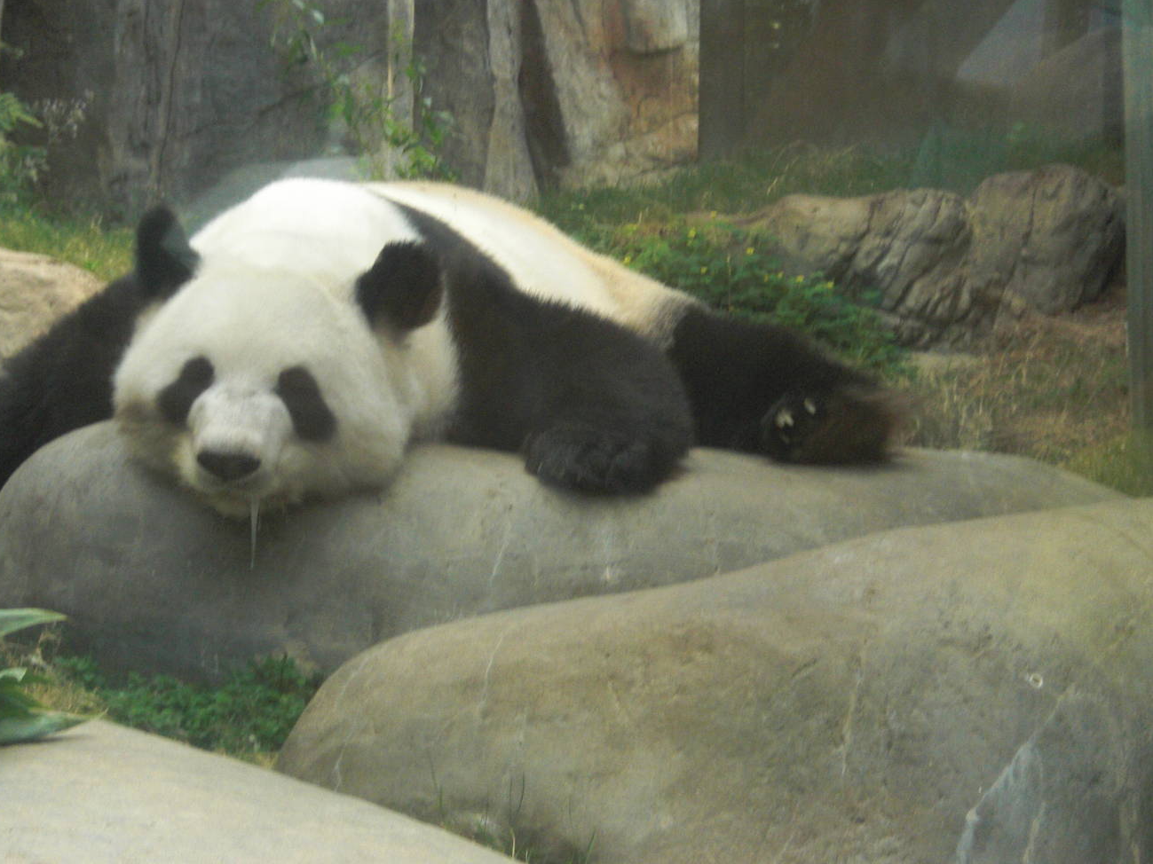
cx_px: 501
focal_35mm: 138
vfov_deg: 10.7
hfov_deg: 14.3
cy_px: 339
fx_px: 4596
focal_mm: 19.6
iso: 200
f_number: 5.8
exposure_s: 1/100
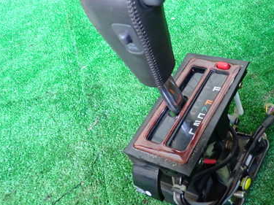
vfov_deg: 30.1
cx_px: 180
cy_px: 71
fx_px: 380
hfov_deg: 39.2
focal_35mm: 48
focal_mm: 5.4
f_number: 2.3
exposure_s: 1/50
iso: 500
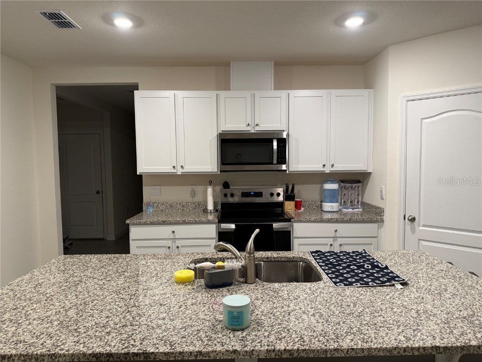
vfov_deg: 56.8
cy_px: 181
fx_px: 334
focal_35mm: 24
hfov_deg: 71.6
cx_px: 241
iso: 200
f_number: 1.78
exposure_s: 1/60
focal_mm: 6.76
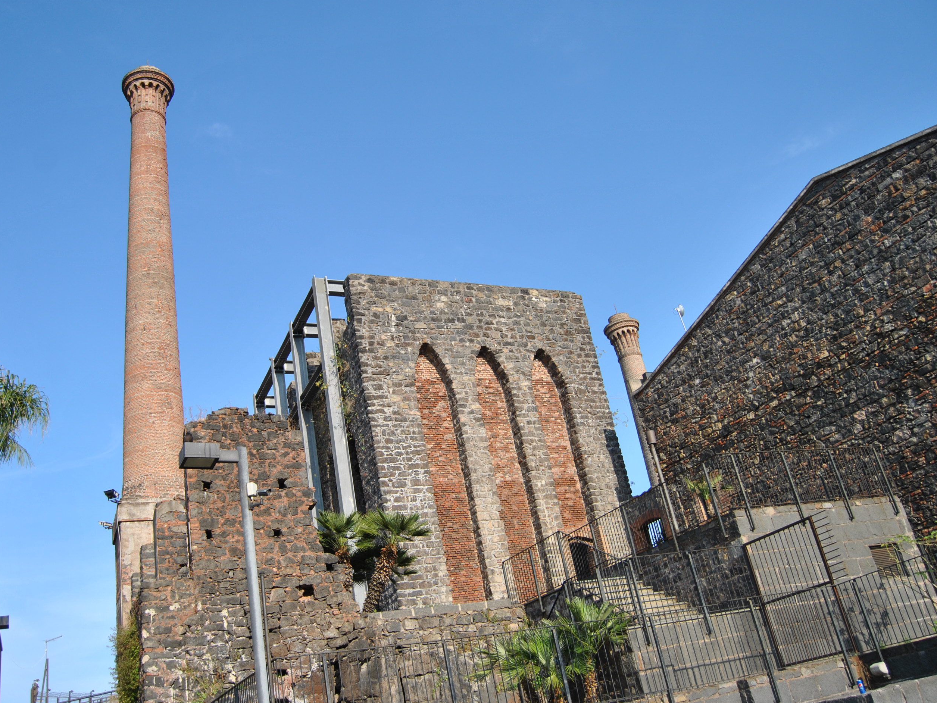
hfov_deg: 59.8
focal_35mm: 30
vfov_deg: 46.8
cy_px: 349
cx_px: 423
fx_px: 812
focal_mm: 18
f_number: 4
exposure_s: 1/1000
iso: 125
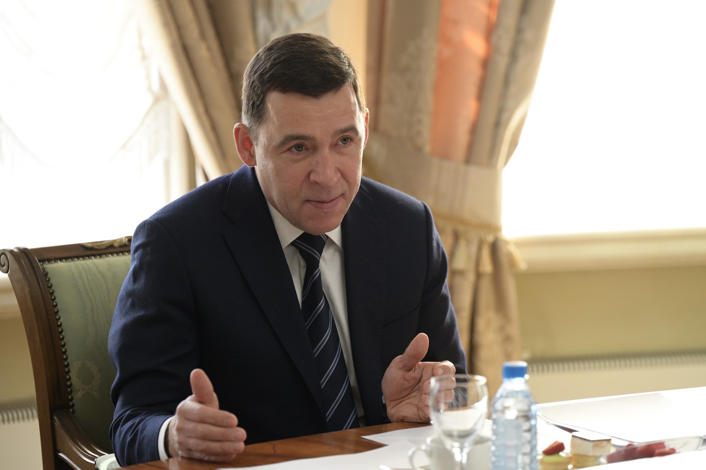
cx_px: 353
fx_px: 3432
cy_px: 235
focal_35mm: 175
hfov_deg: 11.7
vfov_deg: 7.8
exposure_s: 1/160
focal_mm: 175
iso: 2000
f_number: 3.5
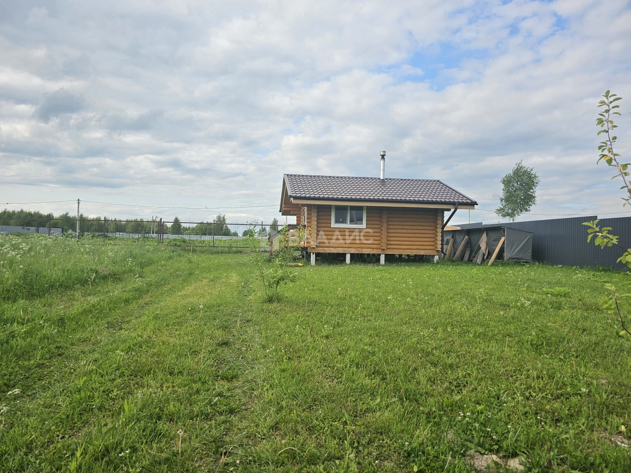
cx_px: 316
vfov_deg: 58.9
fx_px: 419
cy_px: 236
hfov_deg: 73.9
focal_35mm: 23
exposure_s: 1/1480
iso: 16
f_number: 1.7
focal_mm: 6.3
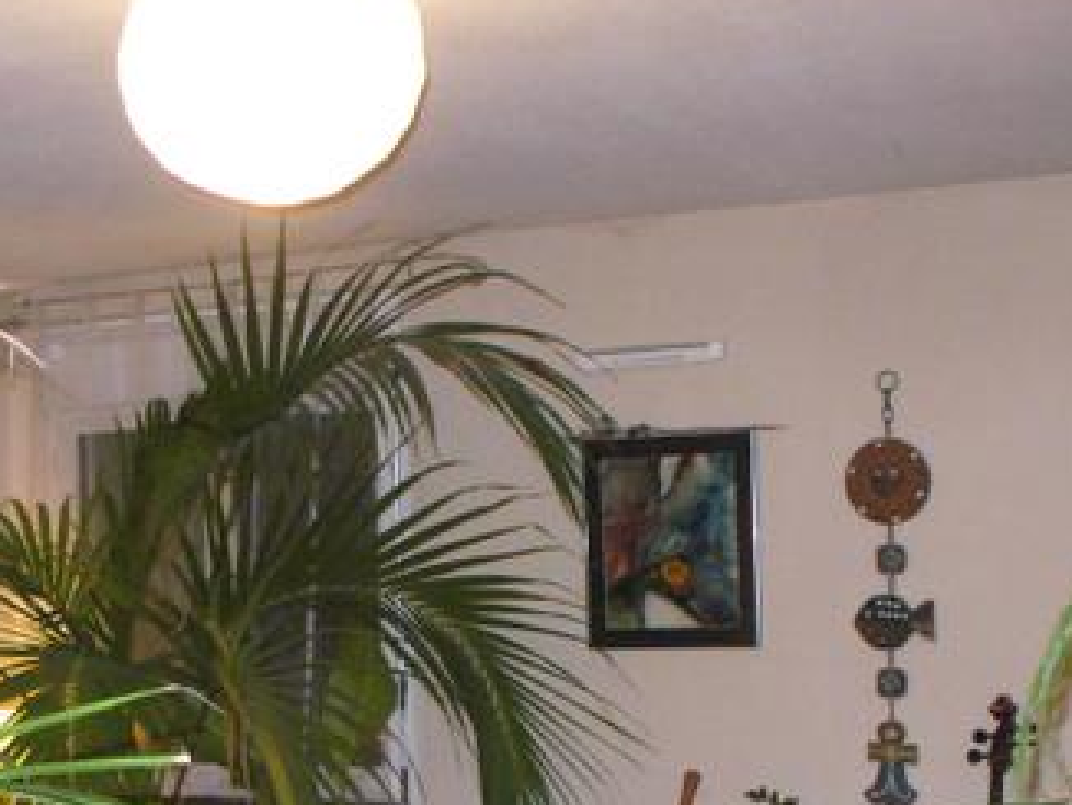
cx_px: 395
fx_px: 2107
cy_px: 713
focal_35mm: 68
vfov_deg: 21.2
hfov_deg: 28.4
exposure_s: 1/30
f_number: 2.8
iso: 400
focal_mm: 6.1
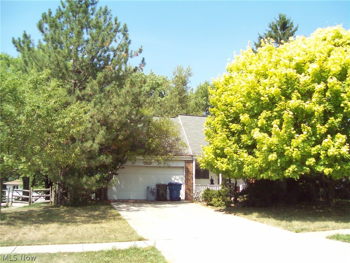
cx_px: 175
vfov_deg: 39.6
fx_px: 364
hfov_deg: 51.4
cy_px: 132
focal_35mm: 36
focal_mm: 6
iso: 80
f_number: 2.7
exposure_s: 1/605
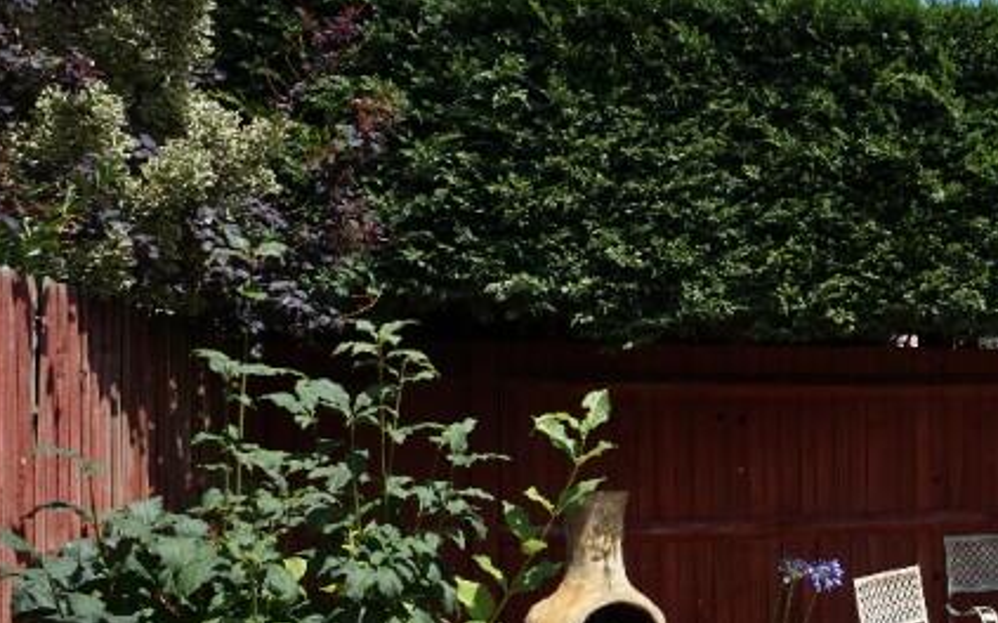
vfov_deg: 33.8
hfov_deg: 45.2
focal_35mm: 37
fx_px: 1006
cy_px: 460
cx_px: 981
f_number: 9
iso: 100
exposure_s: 1/100
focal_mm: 10
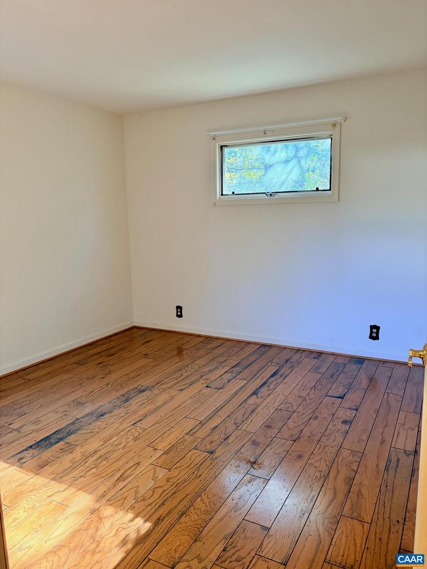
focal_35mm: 26
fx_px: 428
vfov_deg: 67.3
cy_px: 284
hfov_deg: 53.1
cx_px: 214
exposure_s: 1/60
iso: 200
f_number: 1.6
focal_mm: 5.96
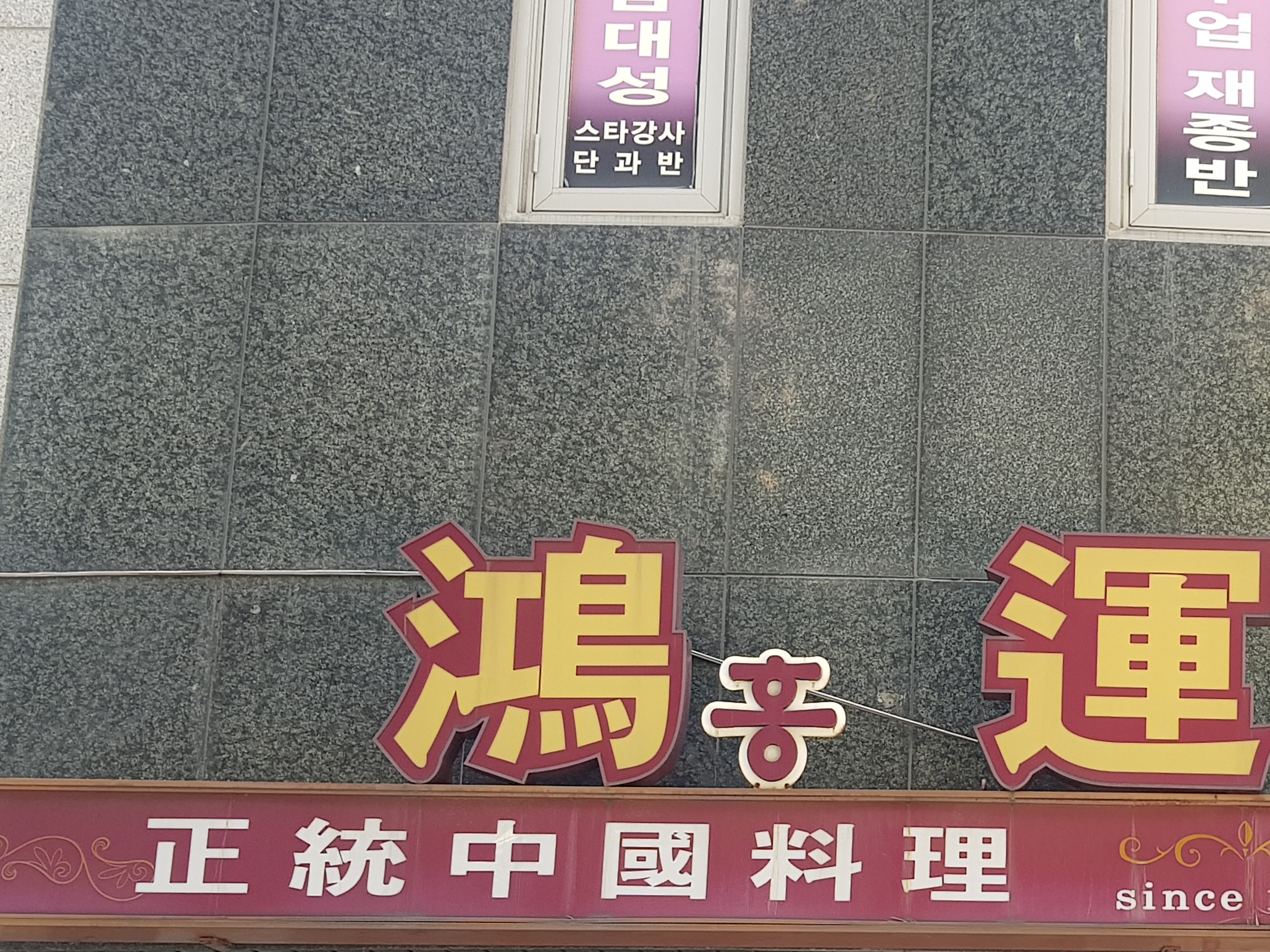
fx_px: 1871
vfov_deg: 27.8
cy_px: 811
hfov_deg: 35.1
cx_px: 1172
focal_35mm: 51
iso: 40
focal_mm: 4.2
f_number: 1.7
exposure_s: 1/126
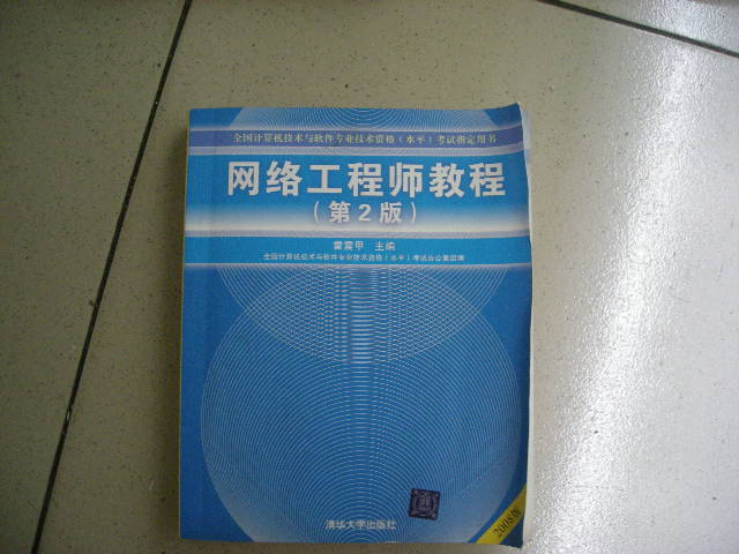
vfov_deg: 40.7
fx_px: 747
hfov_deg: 52.6
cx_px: 370
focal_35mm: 35
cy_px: 277
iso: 360
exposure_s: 1/60
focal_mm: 5.7
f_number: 2.8
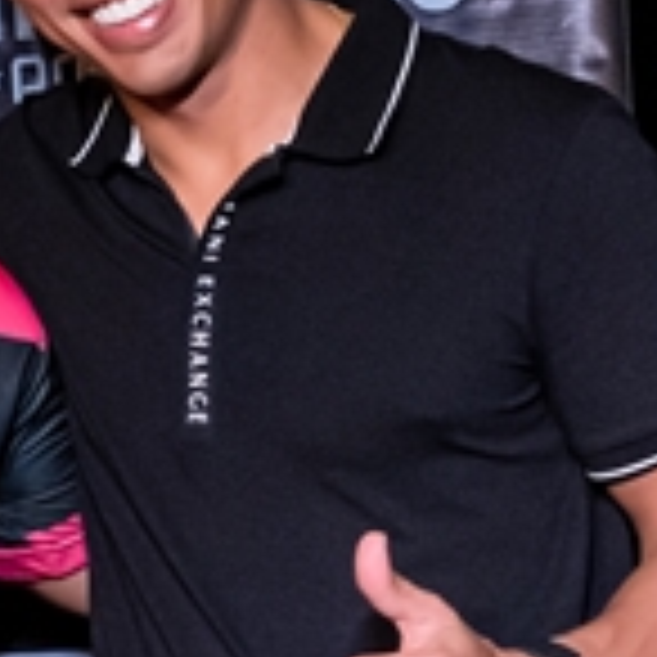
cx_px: -9
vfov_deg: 11.0
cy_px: 821
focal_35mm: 155
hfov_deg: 11.2
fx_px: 3328
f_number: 2.8
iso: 2500
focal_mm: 24
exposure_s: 1/320
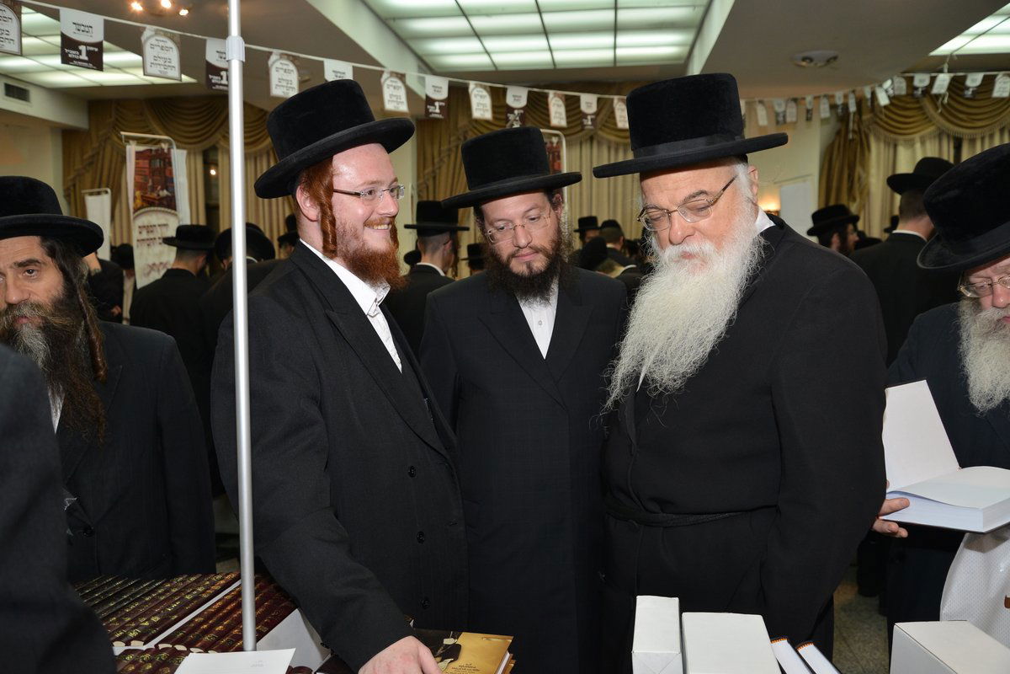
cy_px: 337
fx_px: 814
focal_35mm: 29
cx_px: 505
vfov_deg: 45.0
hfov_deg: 63.7
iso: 800
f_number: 5
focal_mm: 29
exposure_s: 1/125
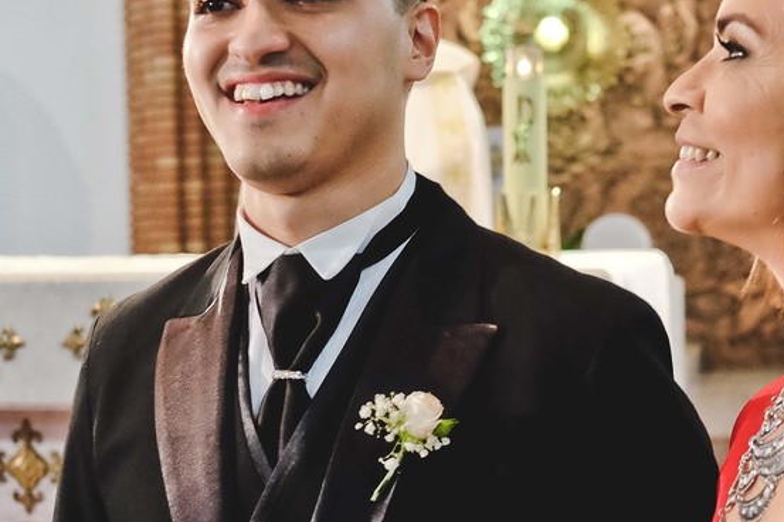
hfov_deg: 26.5
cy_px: 339
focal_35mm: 76
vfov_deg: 17.9
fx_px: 1654
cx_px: 522
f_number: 2.8
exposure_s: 1/125
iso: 3200
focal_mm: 23
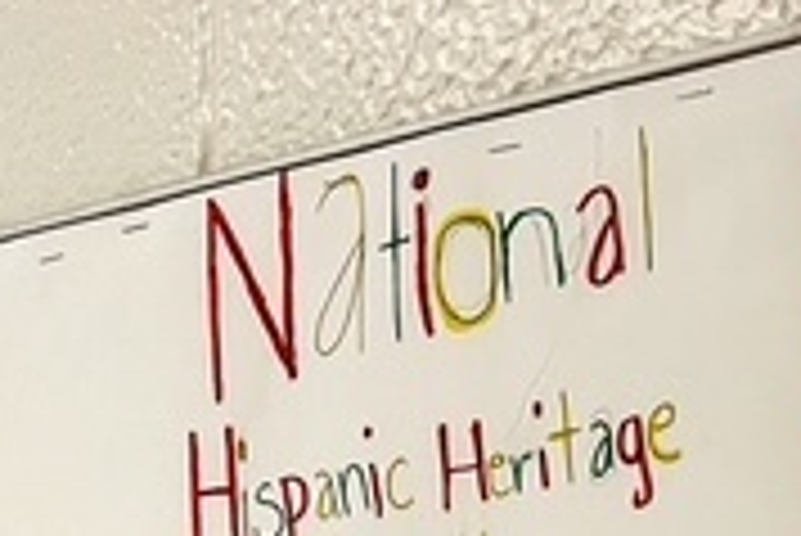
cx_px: 410
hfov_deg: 21.0
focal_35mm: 97
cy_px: 1022
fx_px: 2160
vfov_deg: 12.6
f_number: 1.5
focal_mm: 5.7
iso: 125
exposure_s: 1/60
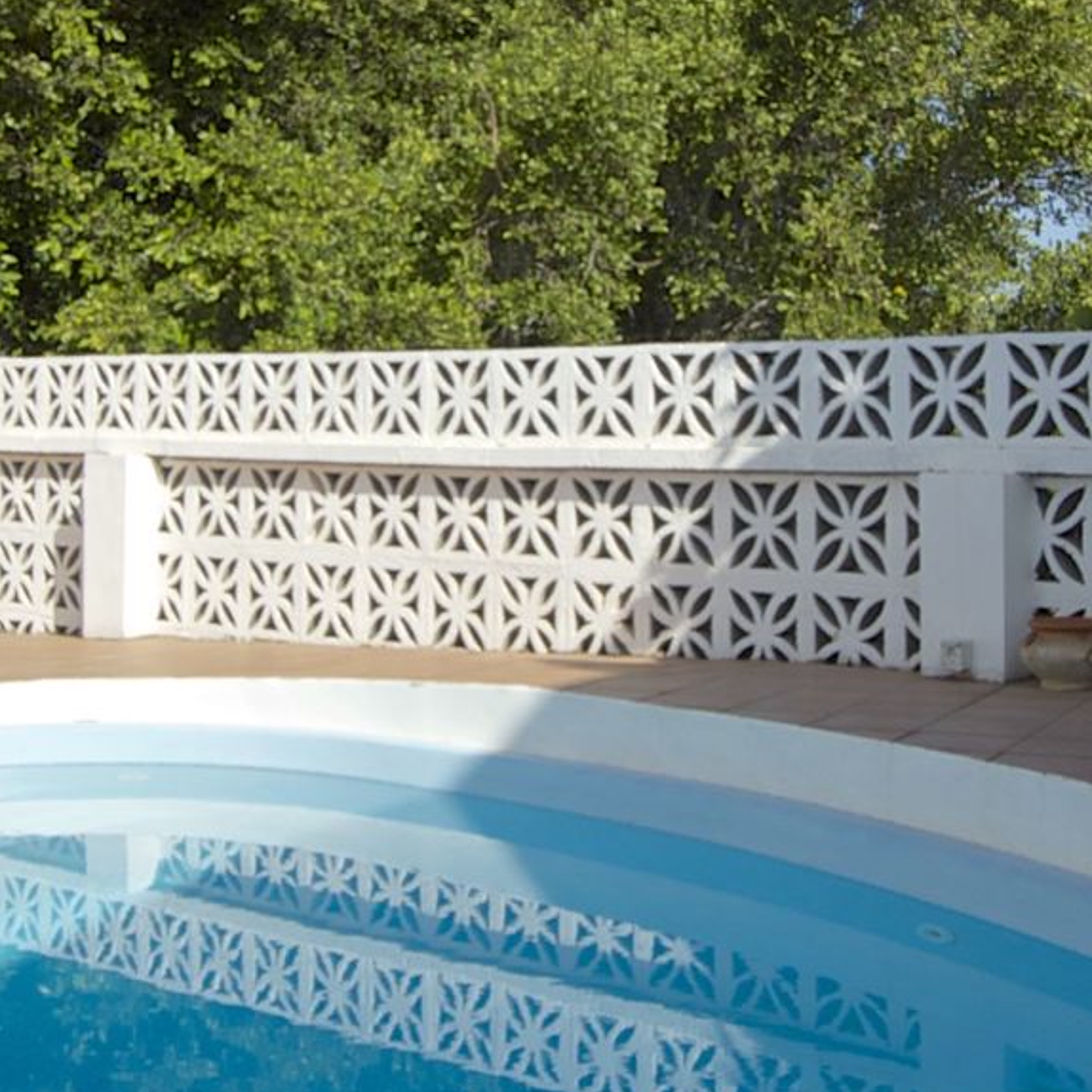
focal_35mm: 64
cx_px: 483
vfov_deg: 26.7
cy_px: 335
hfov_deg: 26.9
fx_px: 2284
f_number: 9
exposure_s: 1/320
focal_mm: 18
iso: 200
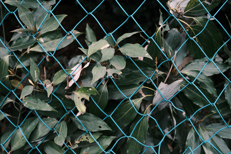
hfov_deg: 47.4
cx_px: 116
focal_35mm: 41
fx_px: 263
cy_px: 77
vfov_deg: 32.6
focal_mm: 27
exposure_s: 1/220
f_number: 4
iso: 320
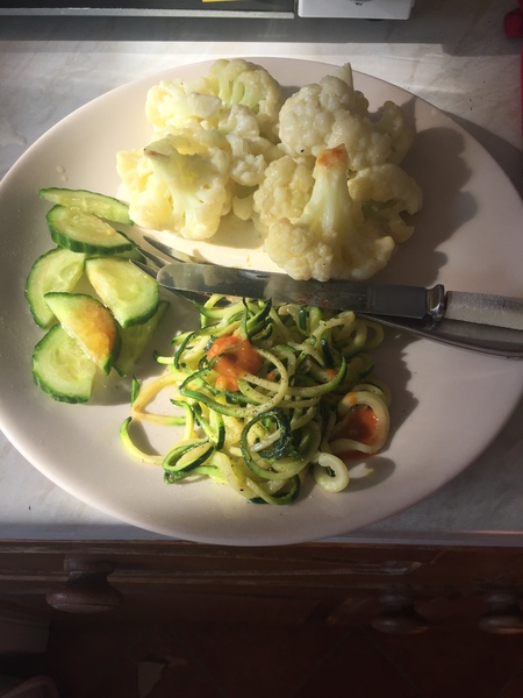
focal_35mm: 29
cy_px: 349
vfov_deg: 61.7
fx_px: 584
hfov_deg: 48.2
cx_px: 262
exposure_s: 1/347
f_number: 2.2
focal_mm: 4.15
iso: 32
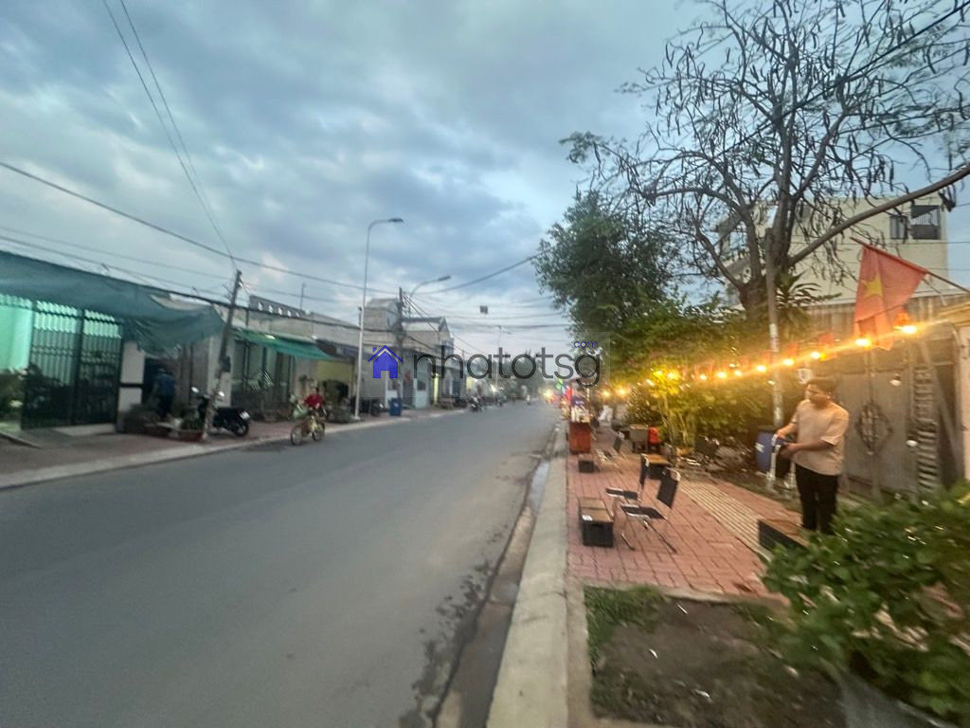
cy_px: 364
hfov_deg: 102.1
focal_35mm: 14
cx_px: 485
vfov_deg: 85.7
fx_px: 392
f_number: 2.2
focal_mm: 2.22
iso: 500
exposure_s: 1/50
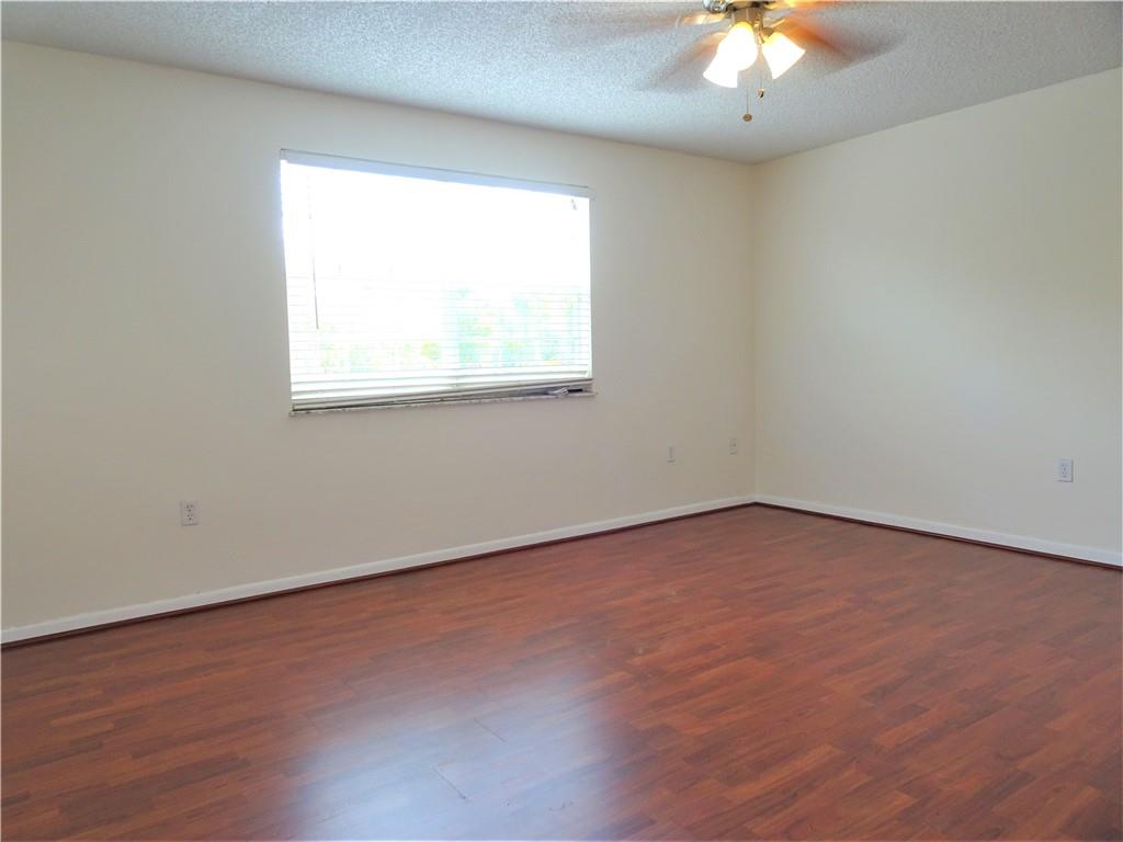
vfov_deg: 56.8
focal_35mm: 24
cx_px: 562
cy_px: 421
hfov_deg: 71.6
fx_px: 779
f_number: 3.5
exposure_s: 1/30
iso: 80
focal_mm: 4.1
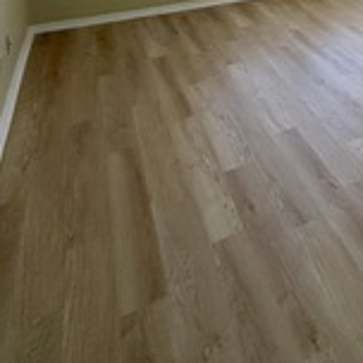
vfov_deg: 34.3
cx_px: 373
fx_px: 463
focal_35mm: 39
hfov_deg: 37.7
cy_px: -74
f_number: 2.2
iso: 200
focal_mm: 2.22
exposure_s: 1/120
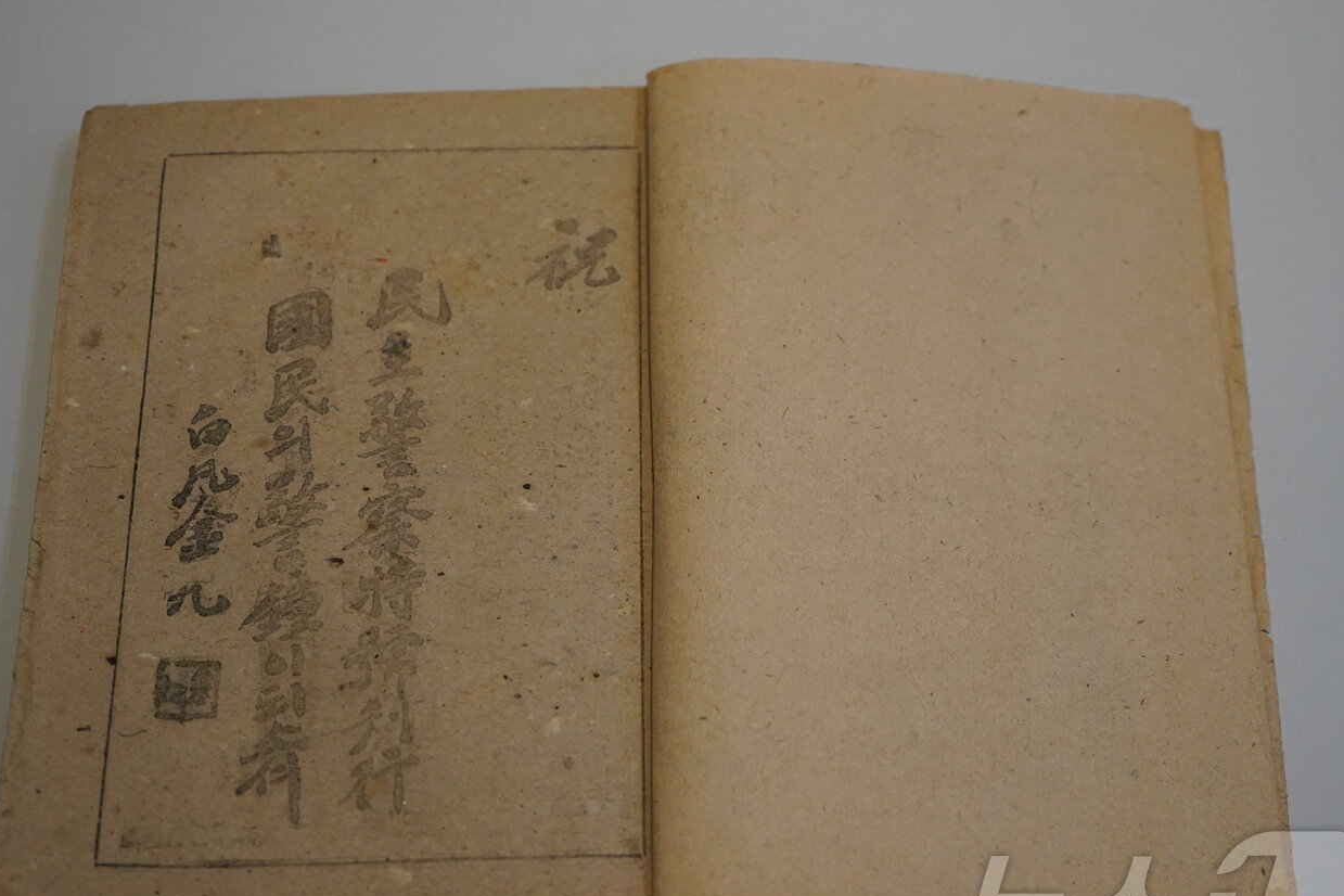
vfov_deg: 22.3
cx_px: 631
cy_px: 496
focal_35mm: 61
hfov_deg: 32.9
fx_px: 2277
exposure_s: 1/160
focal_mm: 54
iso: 4000
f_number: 5
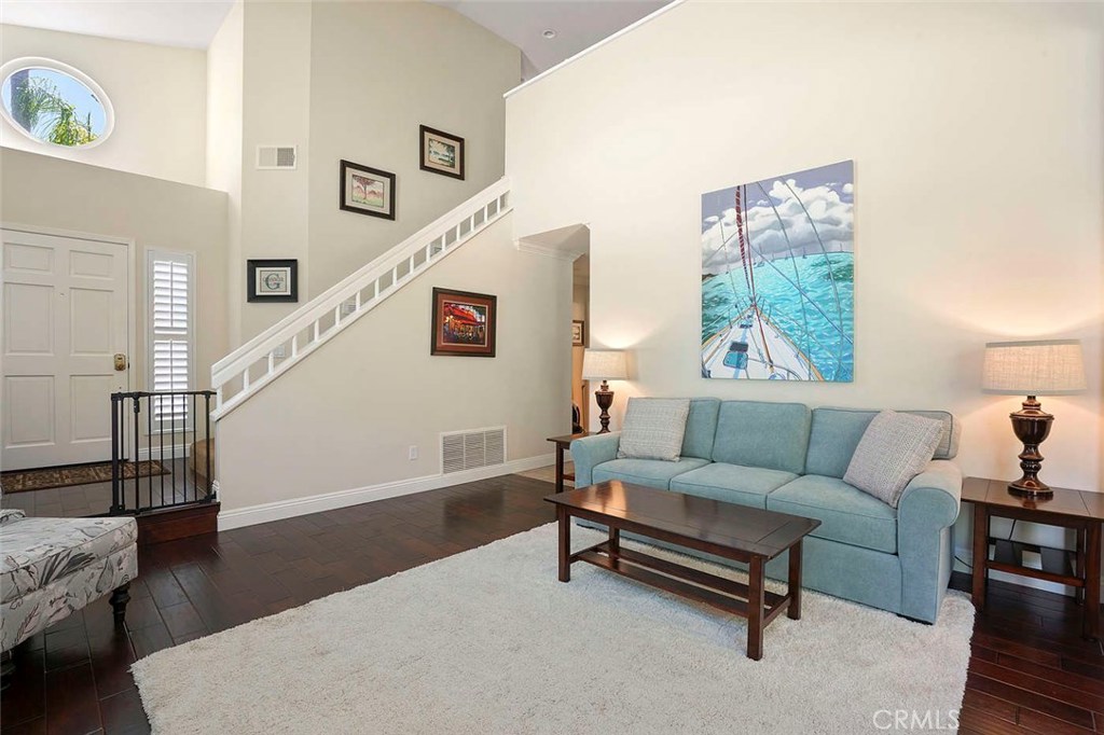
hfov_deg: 96.8
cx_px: 552
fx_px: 490
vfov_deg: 73.7
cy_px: 368
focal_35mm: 16
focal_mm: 16
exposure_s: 1/5
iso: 320
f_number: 11
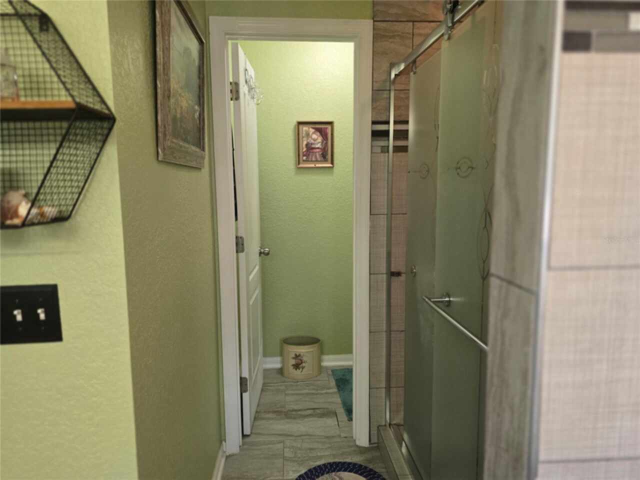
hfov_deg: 73.9
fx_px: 425
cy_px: 240
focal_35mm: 23
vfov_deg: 58.9
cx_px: 320
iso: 320
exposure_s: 1/120
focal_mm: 6.3
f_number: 1.7
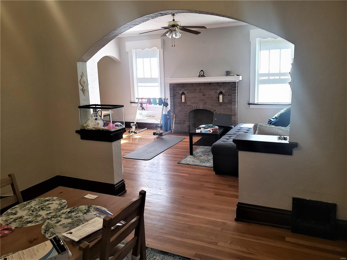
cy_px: 130
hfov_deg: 67.3
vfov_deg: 53.1
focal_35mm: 26
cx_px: 174
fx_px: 261
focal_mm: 4.3
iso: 125
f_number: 2.4
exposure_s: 1/60
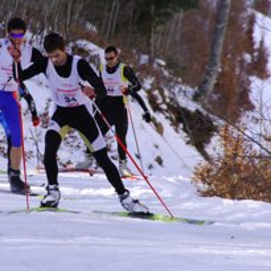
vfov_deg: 3.5
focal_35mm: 497
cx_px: 66
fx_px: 4402
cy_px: 112
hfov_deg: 3.5
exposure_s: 1/90
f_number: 7.6
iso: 200
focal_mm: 200
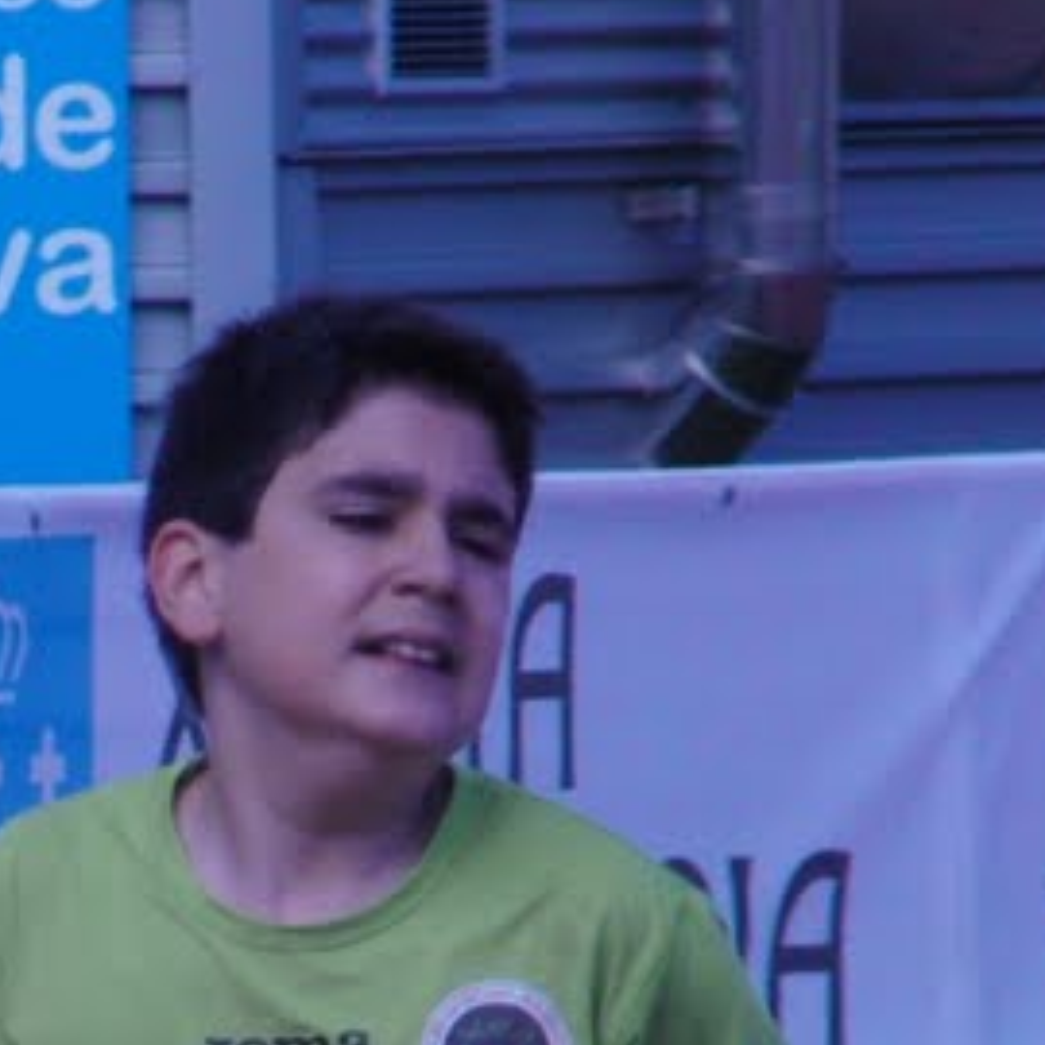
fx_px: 34632
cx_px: -259
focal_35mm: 1014
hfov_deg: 1.7
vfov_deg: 1.7
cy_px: 987
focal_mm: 53.6
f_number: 4.6
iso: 100
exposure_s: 1/640
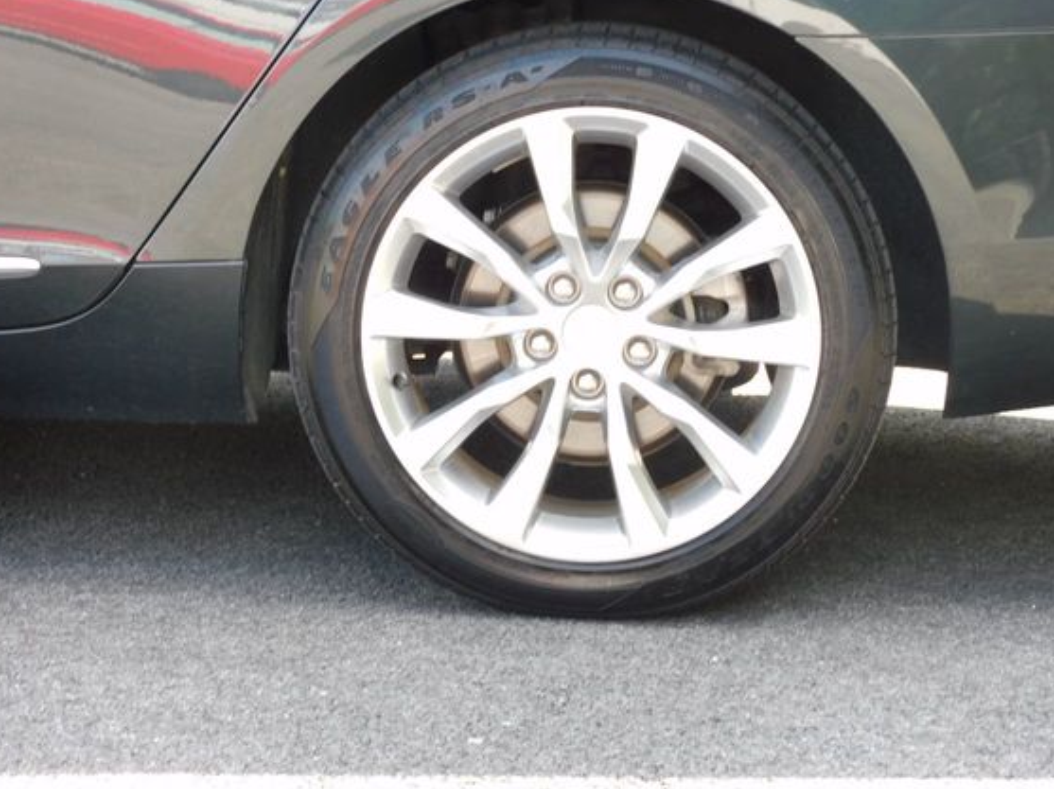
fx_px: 2799
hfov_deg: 21.3
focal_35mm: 92
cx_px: 581
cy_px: 352
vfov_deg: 16.0
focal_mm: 14.3
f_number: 4.5
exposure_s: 1/60
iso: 125
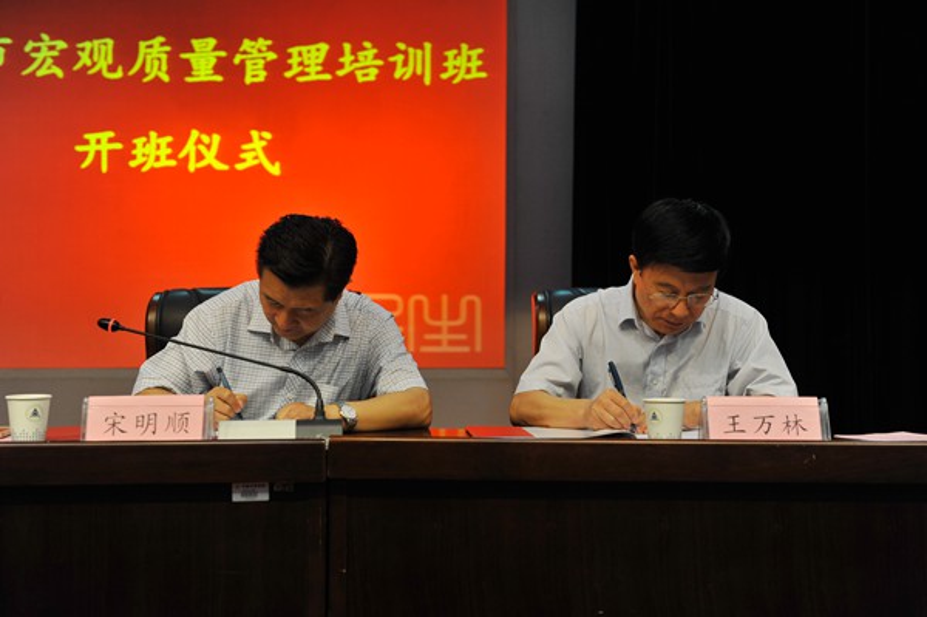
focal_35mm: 50
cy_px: 308
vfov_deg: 26.9
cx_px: 464
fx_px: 1286
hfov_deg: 39.6
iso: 800
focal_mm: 50
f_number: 3.5
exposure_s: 1/60
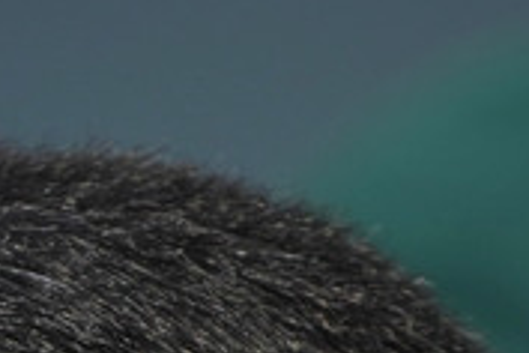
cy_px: 1177
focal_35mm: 2138
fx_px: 31414
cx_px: -950
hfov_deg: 1.0
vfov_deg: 0.6
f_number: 5.6
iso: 400
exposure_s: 1/2000
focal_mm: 271
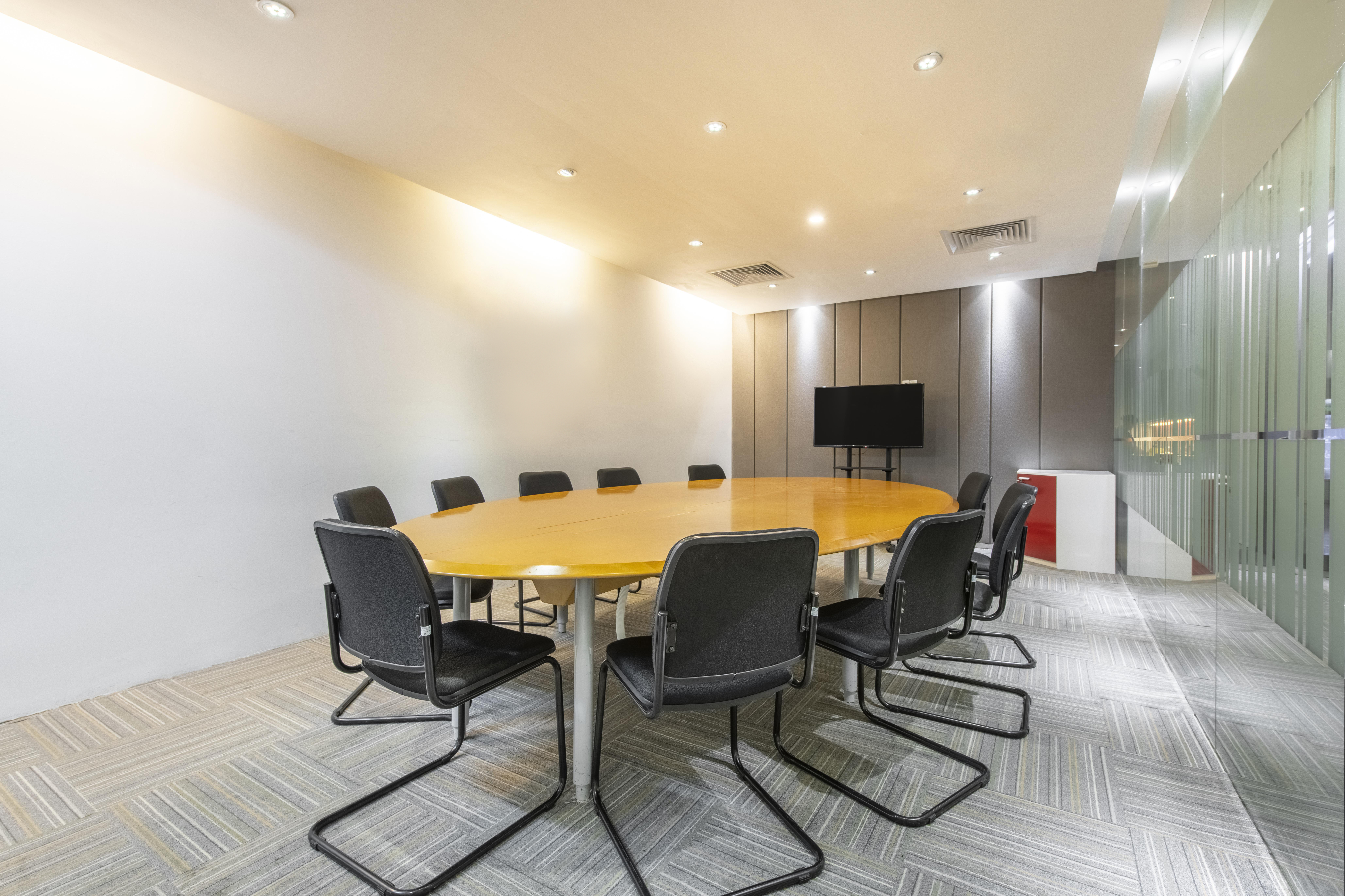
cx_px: 672
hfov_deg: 96.7
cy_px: 448
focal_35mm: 16
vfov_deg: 73.7
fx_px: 598
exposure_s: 1/25
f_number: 9
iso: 400
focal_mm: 16
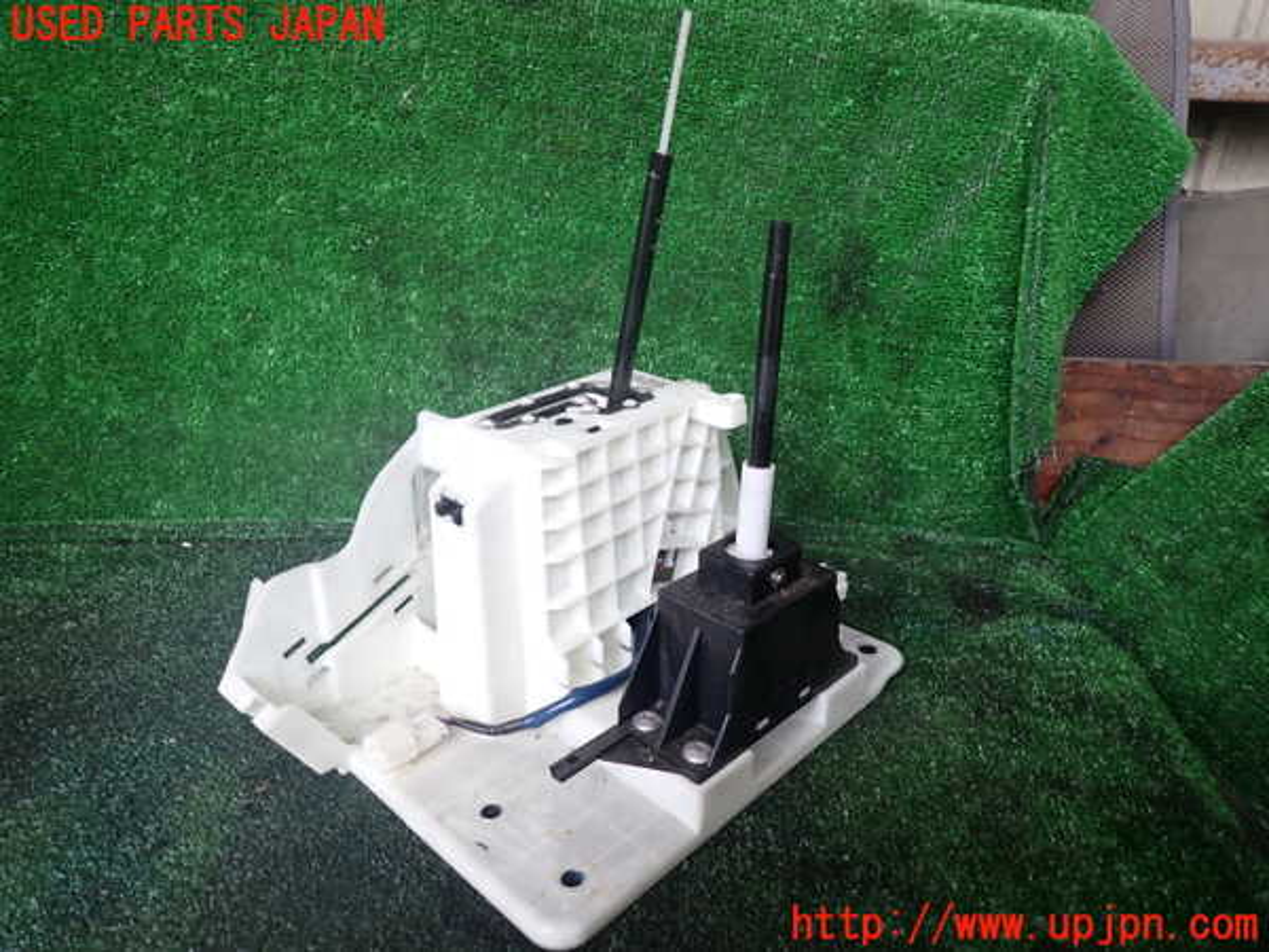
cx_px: 634
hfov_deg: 69.4
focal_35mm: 25
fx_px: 916
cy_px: 476
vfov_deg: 54.9
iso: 200
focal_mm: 4.5
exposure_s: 1/50
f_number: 2
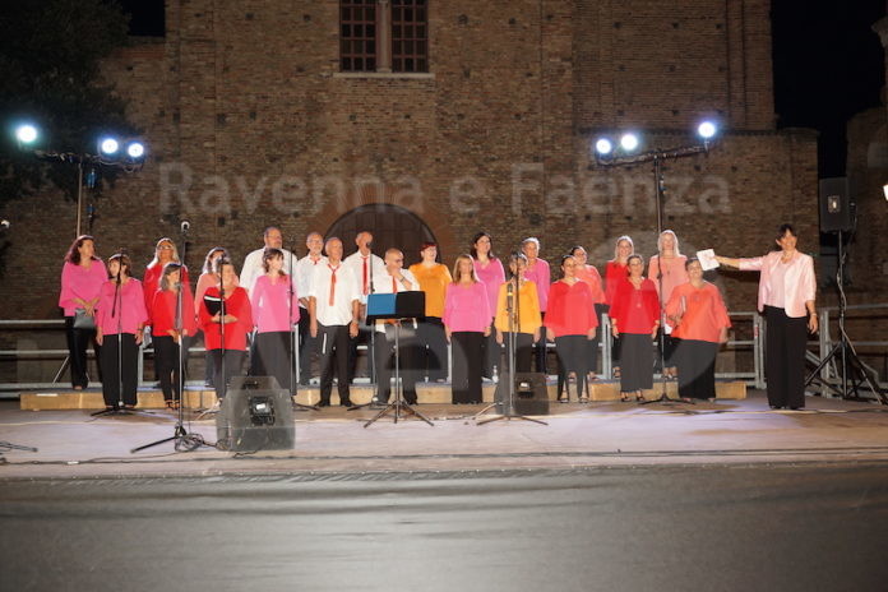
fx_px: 1110
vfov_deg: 29.9
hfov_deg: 43.6
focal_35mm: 45
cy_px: 296
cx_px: 444
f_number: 4.5
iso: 500
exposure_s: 1/60
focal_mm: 45
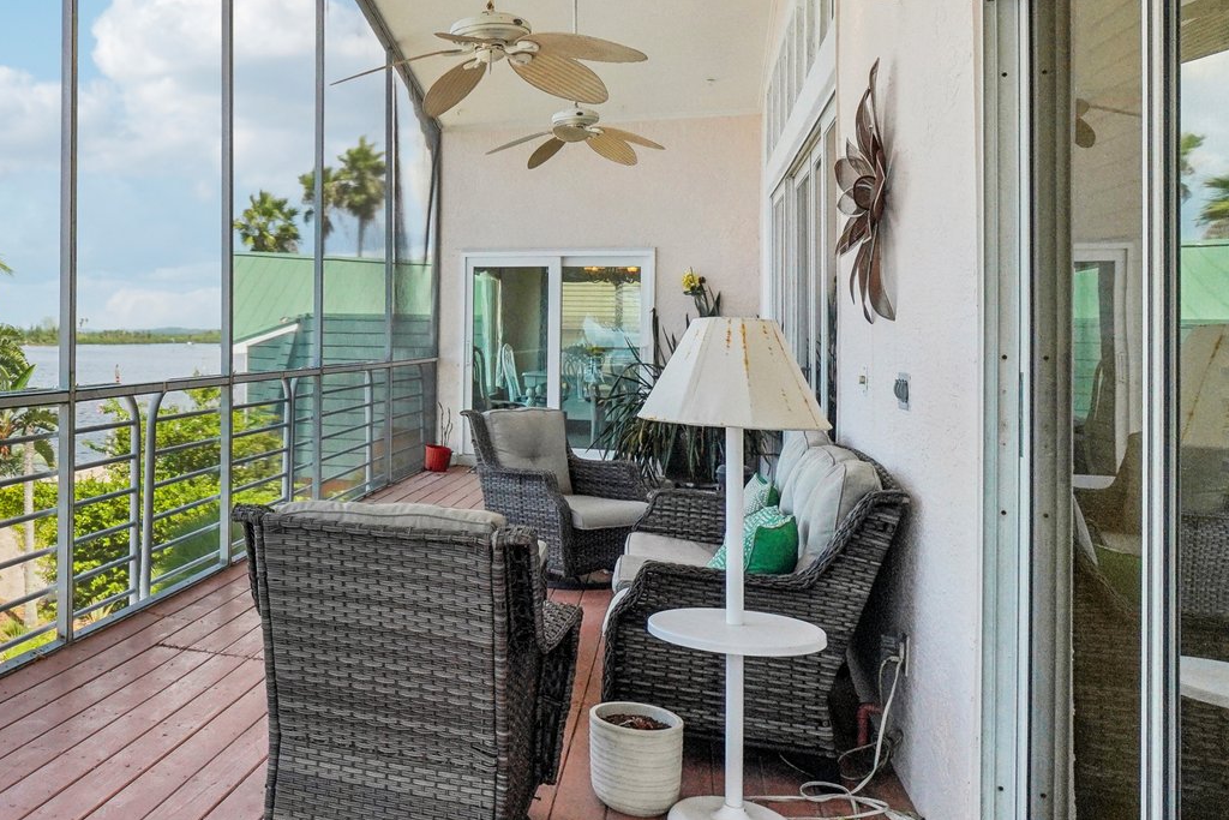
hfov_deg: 56.7
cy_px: 356
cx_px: 221
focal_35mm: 30
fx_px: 1024
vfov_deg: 43.5
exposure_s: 1/350
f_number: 8
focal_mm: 10
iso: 400
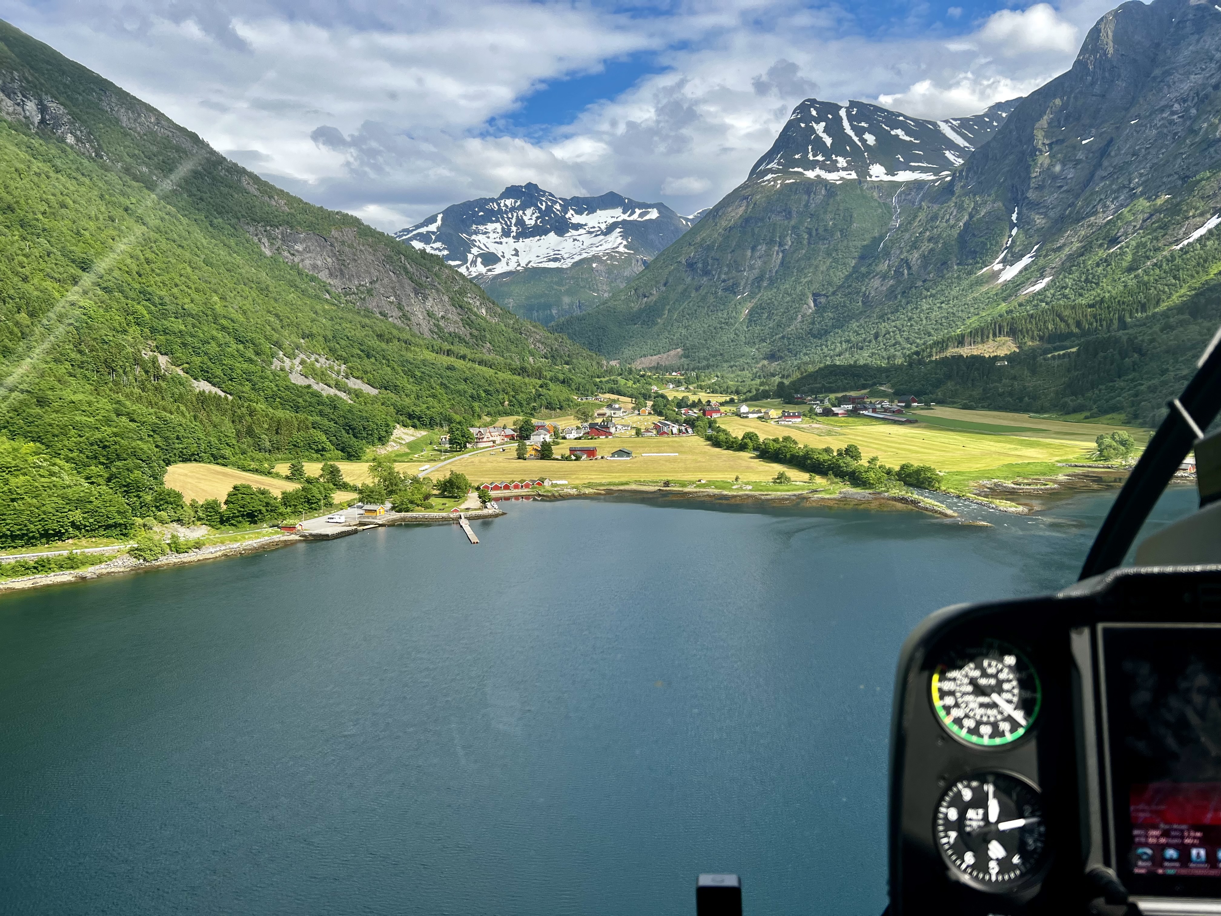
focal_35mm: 26
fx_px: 917
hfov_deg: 67.3
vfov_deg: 53.1
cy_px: 458
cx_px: 610
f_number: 1.5
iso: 50
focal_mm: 5.7
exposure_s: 1/1669
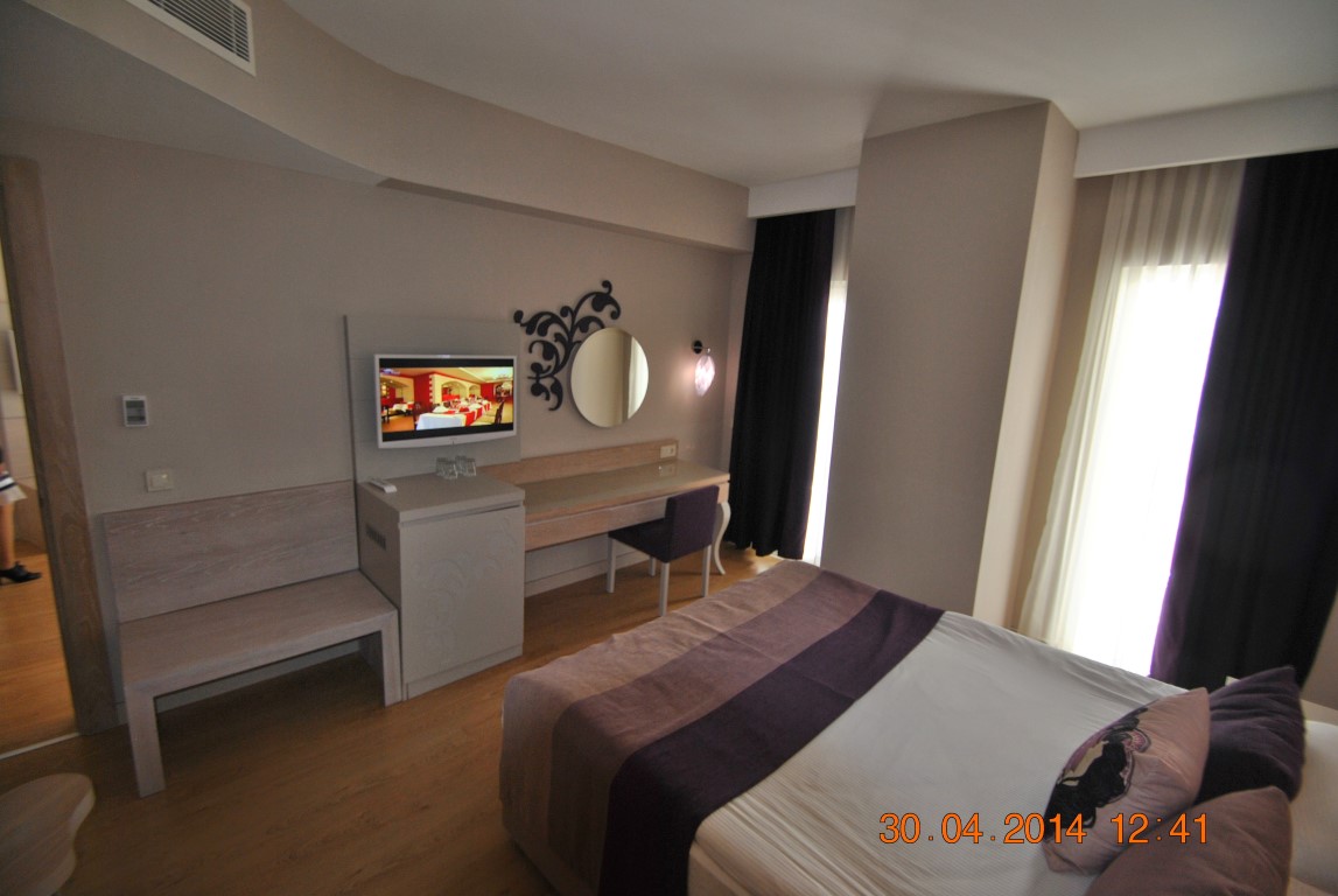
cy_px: 448
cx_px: 669
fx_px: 558
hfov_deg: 100.3
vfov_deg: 77.5
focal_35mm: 15
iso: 200
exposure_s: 1/60
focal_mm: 10
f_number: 3.5
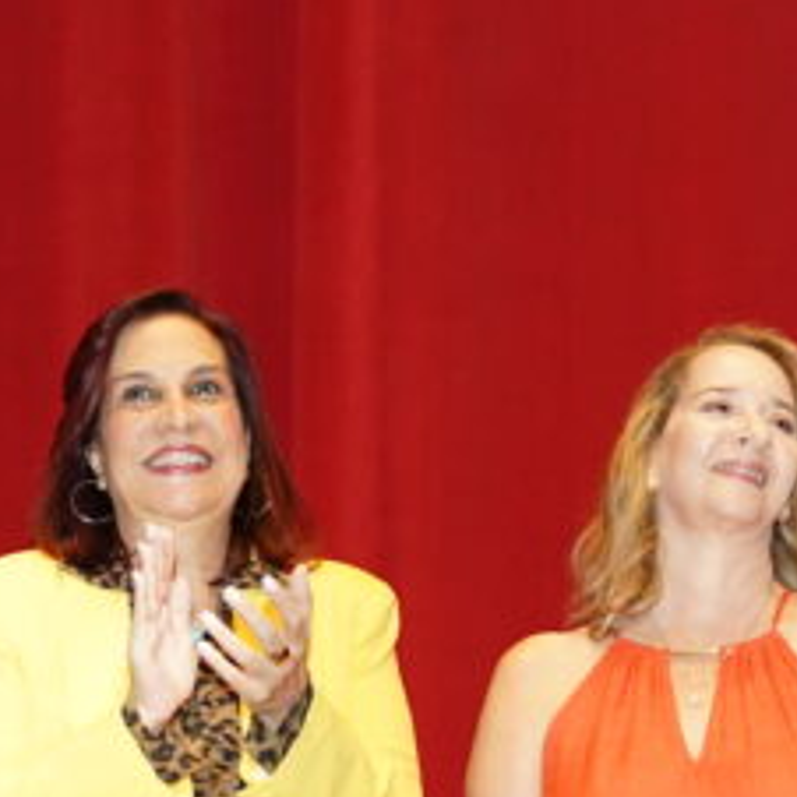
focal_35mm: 201
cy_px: 942
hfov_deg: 8.7
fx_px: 5238
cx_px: 786
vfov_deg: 8.6
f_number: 2.8
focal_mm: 45.7
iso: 3200
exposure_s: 1/160
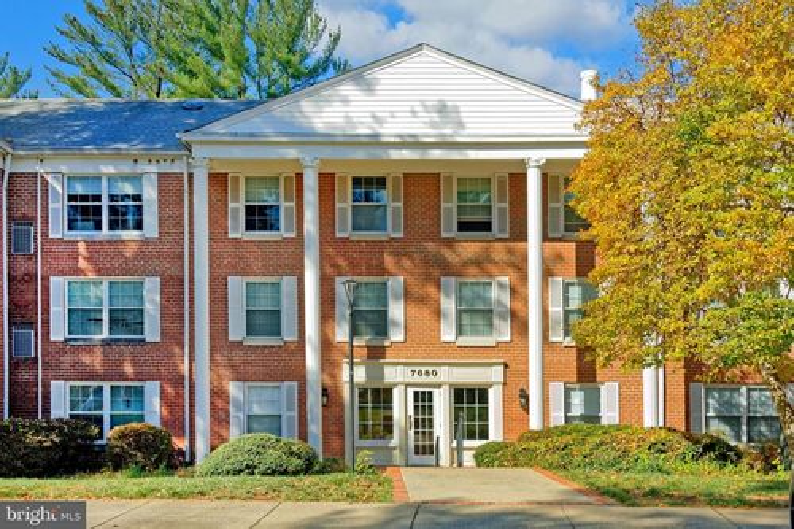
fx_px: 838
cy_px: 264
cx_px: 397
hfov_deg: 50.7
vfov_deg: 35.0
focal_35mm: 38
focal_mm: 38
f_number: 10
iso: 500
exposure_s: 1/400
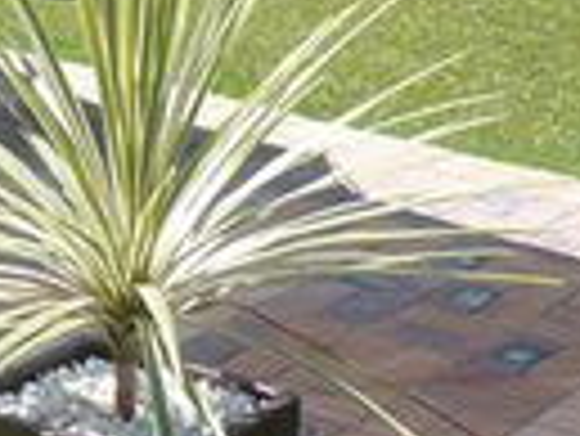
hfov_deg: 14.1
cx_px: -324
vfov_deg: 11.0
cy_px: -198
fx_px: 2180
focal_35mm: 130
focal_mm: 5.8
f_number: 2.8
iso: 100
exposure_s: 1/800
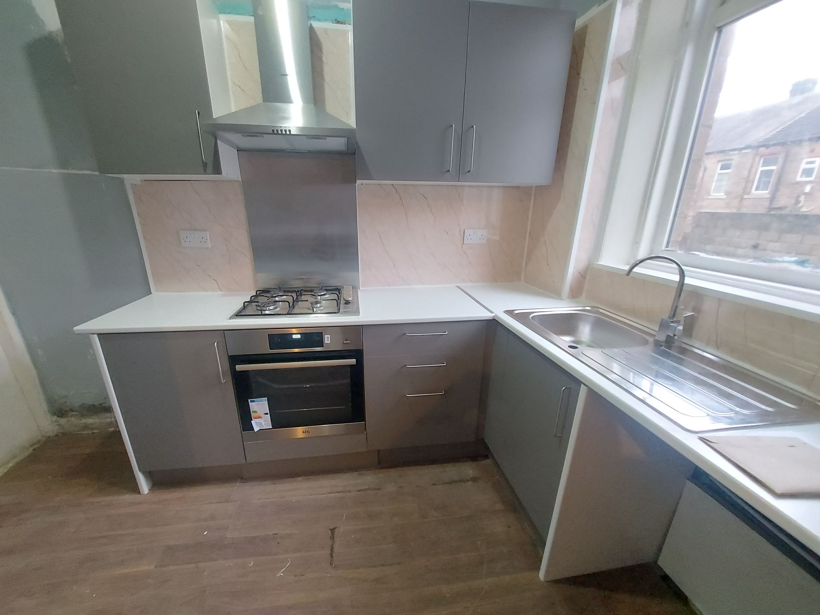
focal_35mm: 13
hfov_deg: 106.2
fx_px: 308
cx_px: 410
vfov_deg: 89.9
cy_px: 308
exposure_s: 1/20
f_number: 2.2
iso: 800
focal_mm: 1.74
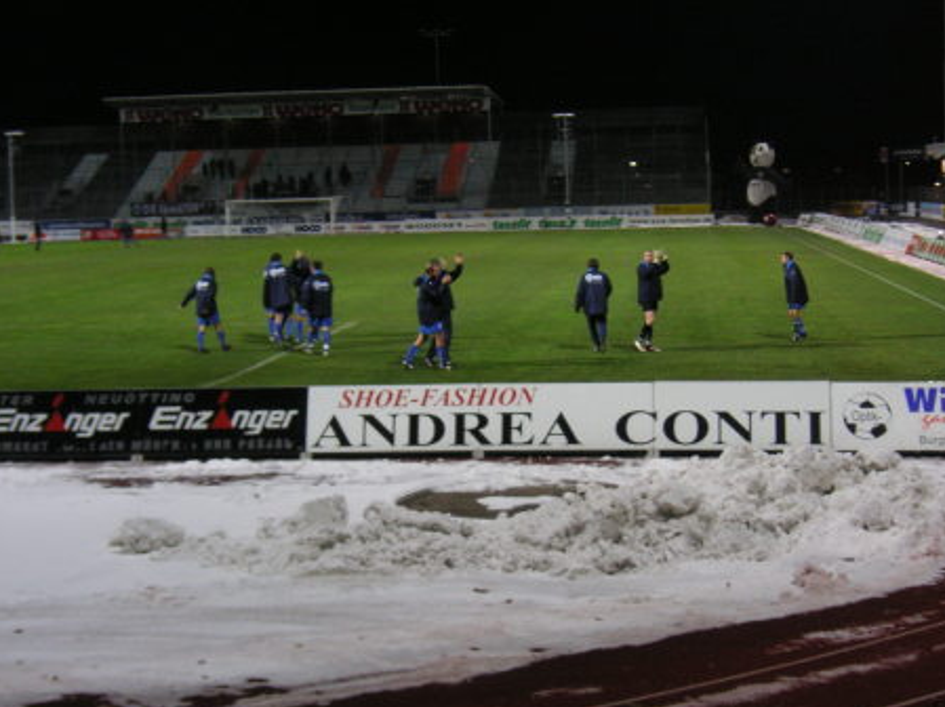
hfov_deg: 28.6
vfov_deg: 21.6
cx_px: 438
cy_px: 376
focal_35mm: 68
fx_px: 1855
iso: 100
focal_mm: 10.2
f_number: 3.9
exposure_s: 1/20
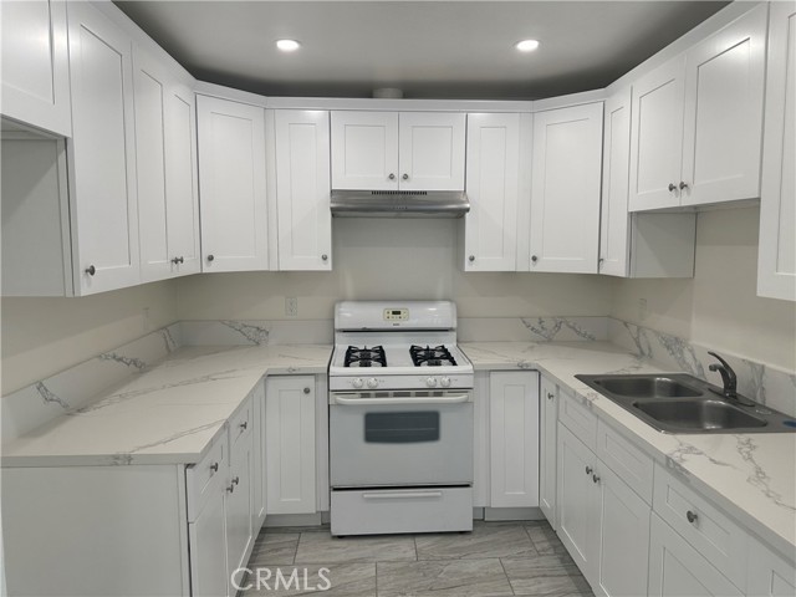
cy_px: 298
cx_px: 398
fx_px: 552
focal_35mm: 24
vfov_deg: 56.8
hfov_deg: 71.6
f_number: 1.78
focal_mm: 6.86
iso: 64
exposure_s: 1/138
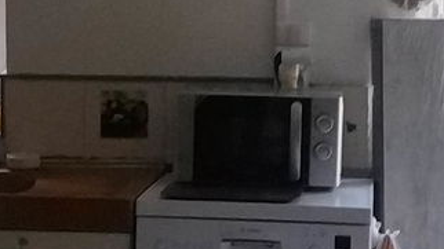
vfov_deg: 9.3
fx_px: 1530
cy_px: 158
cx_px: 148
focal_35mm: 130
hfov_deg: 16.5
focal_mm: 3.94
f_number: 1.9
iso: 640
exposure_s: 1/20
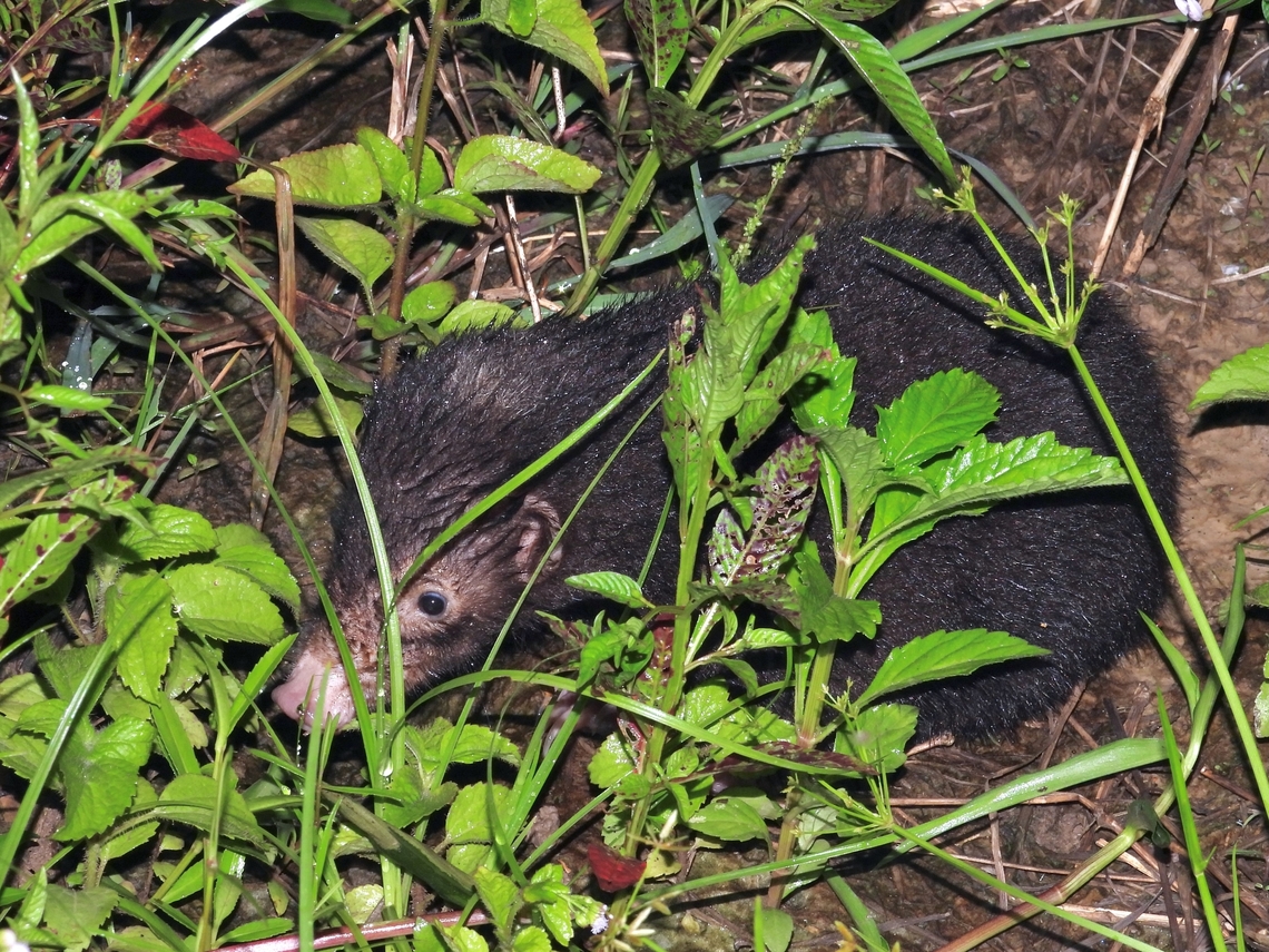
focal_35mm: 220
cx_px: 634
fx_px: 8065
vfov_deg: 6.8
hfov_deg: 9.0
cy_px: 476
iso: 200
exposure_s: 1/125
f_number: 6.3
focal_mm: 39.3
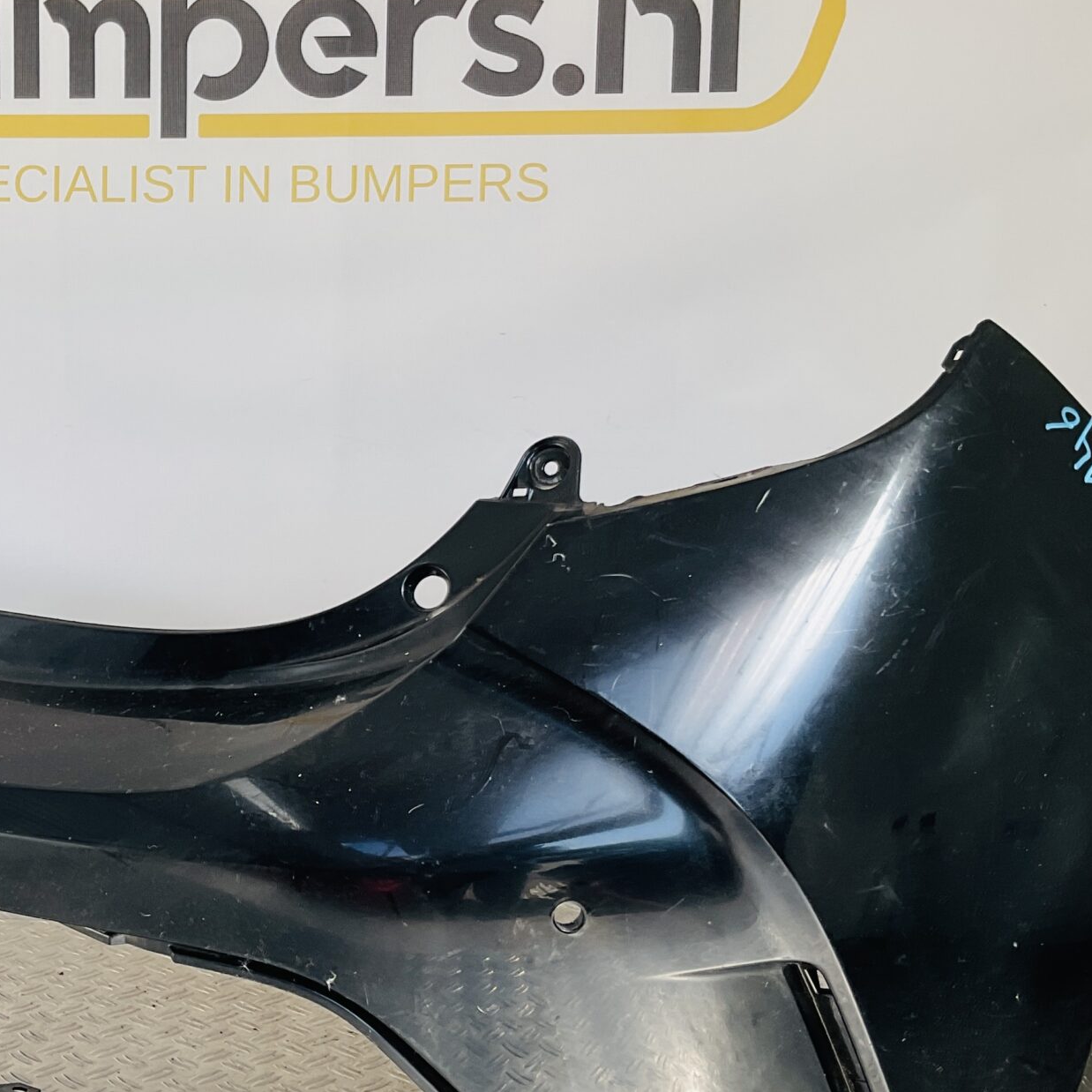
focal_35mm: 53
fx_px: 1892
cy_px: 614
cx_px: 206
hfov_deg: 31.3
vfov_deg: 32.2
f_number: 1.8
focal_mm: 3
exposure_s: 1/324
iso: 16
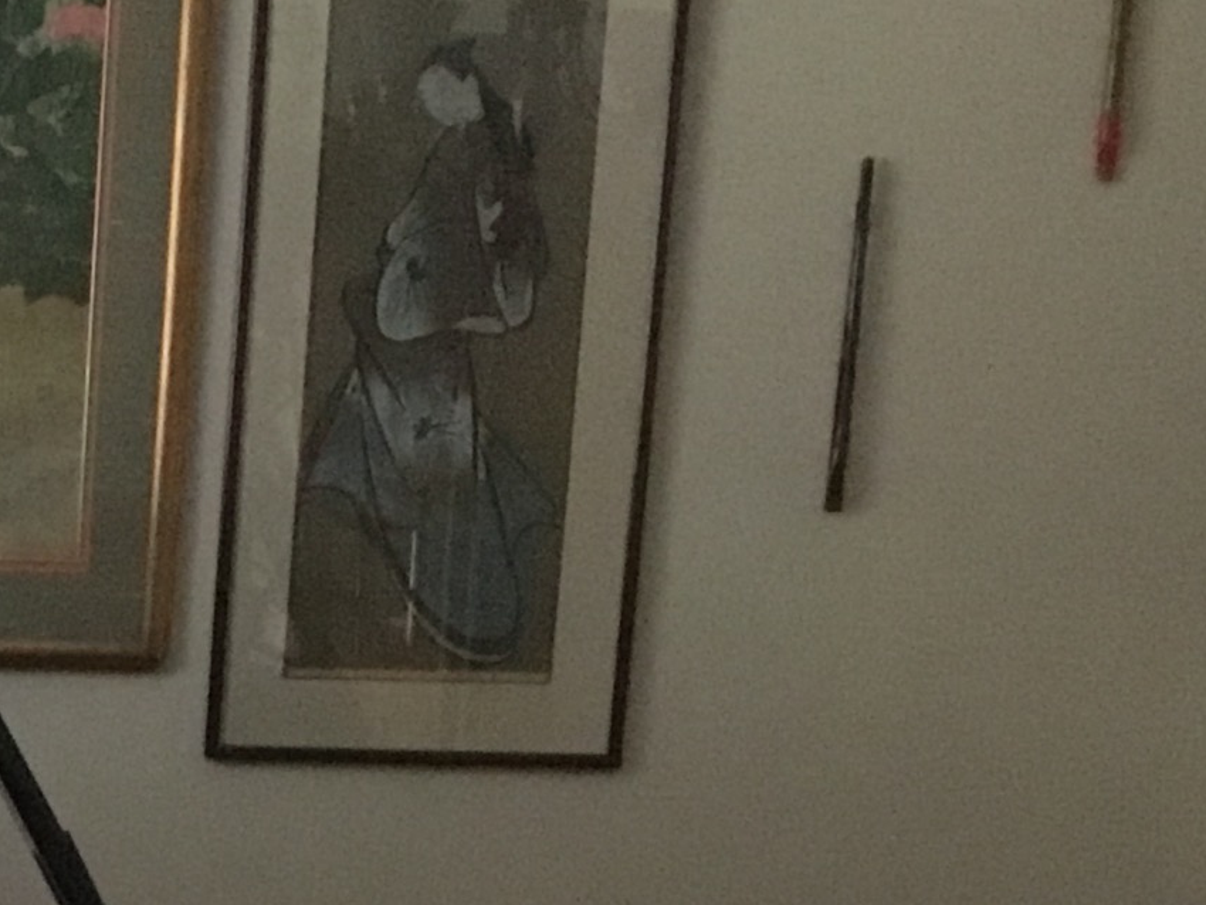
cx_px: -525
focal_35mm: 119
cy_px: 1509
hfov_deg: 15.4
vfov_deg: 11.7
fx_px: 4147
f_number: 2.4
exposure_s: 1/15
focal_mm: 3.3
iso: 320
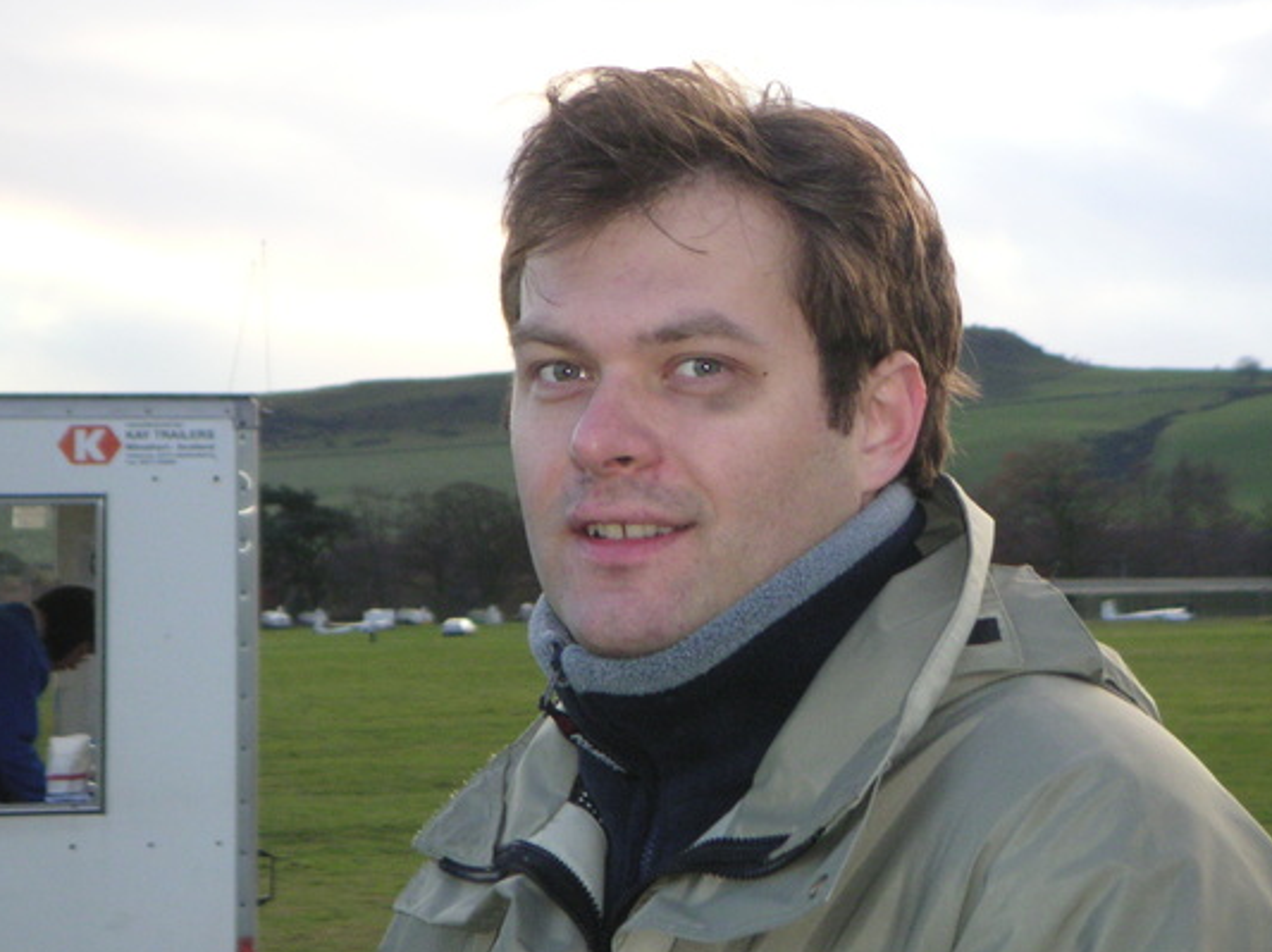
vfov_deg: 10.7
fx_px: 5104
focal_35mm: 139
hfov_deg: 14.2
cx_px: 710
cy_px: 434
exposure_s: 1/111
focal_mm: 17.1
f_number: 3.6
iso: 160
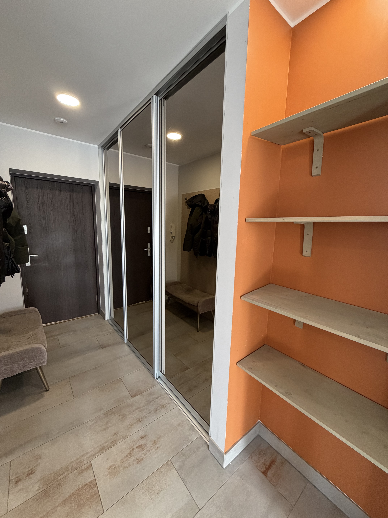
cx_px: 194
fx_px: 209
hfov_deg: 85.7
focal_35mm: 14
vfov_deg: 102.1
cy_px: 259
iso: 320
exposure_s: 1/77
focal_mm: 2.22
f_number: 2.2
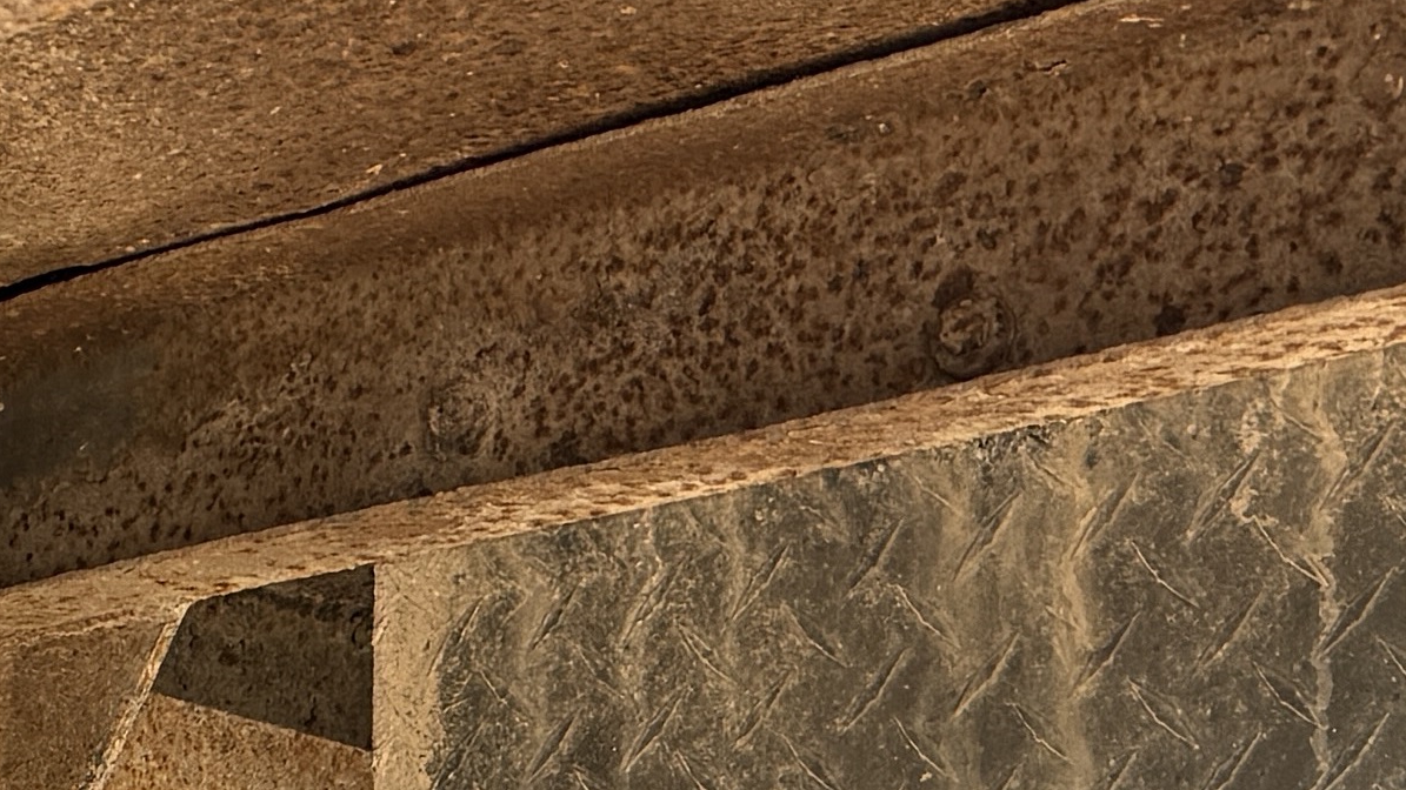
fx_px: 4660
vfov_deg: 8.7
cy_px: 1999
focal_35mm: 125
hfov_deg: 15.5
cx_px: -844
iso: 100
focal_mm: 6.76
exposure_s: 1/543
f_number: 1.78
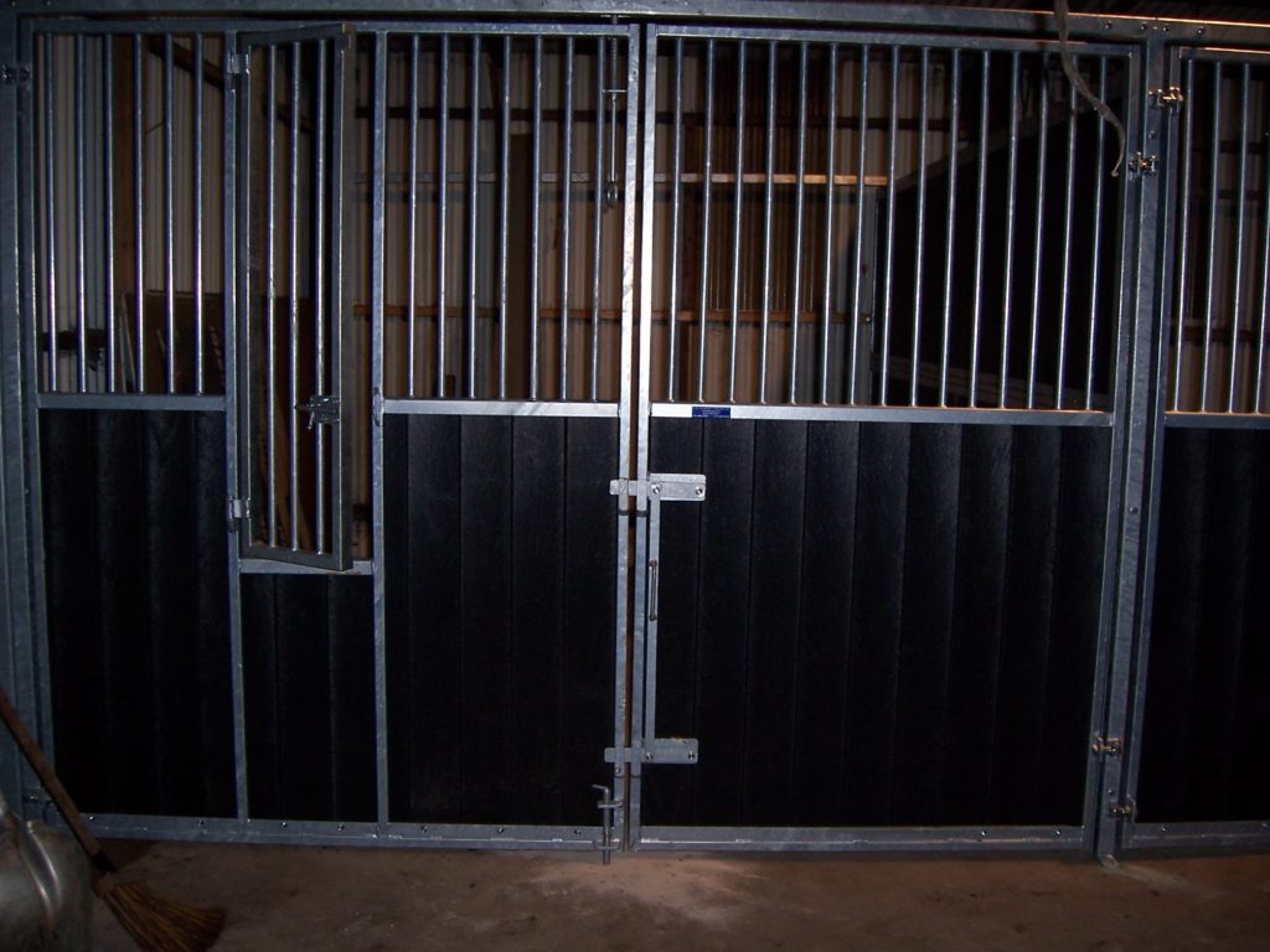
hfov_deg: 51.4
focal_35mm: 36
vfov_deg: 39.7
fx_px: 1321
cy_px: 476
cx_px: 635
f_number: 3
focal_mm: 6
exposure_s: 1/60
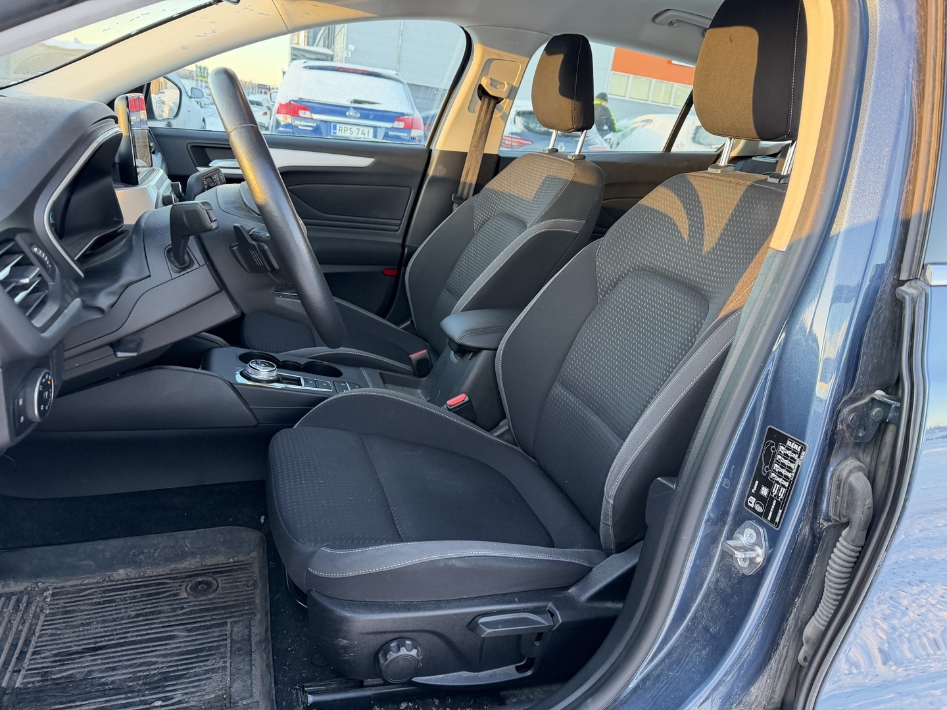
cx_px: 474
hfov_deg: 71.6
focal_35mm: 24
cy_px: 355
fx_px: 657
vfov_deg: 56.8
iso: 200
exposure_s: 1/96
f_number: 1.78
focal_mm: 6.76
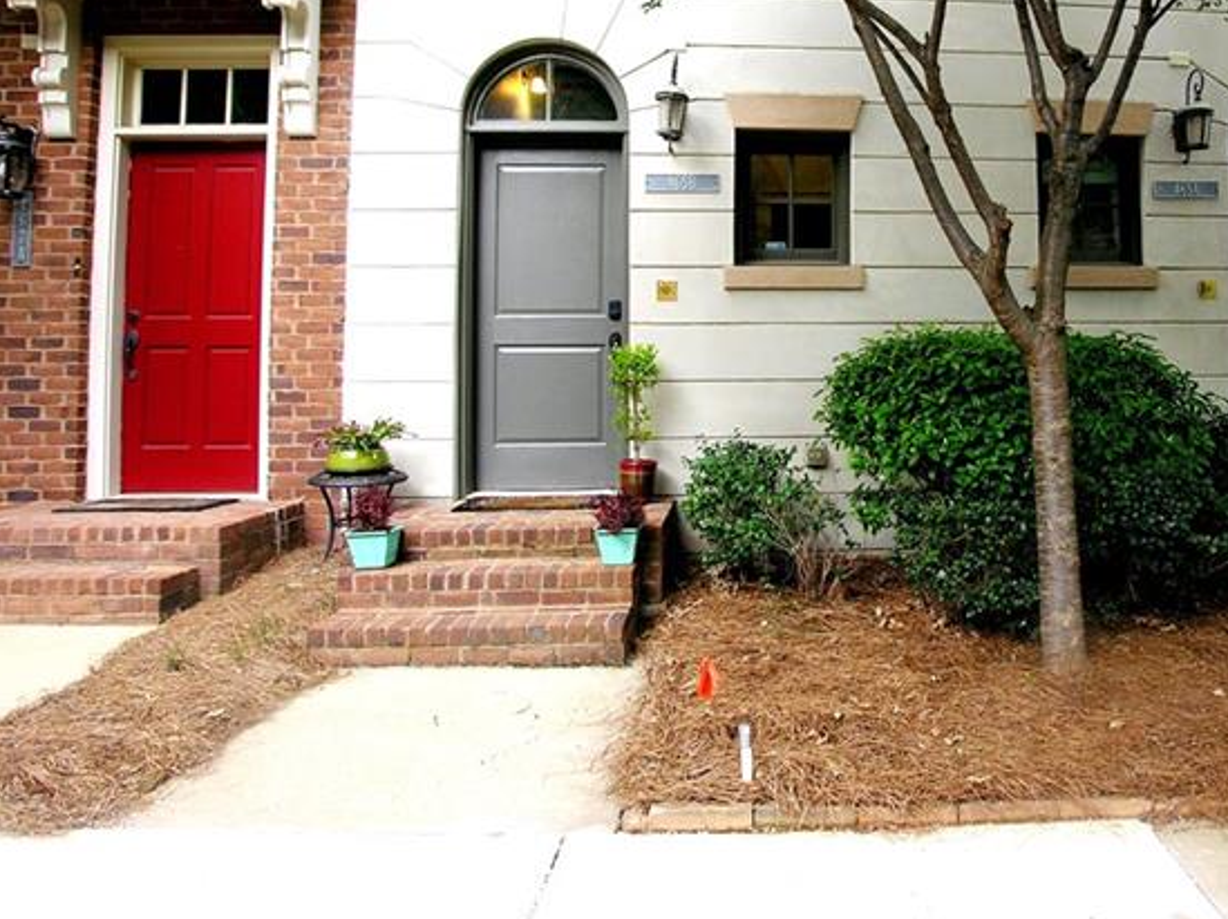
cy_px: 342
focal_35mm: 35
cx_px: 857
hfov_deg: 51.3
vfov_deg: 40.4
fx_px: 1241
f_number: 2.6
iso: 50
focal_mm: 6.1
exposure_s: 1/37
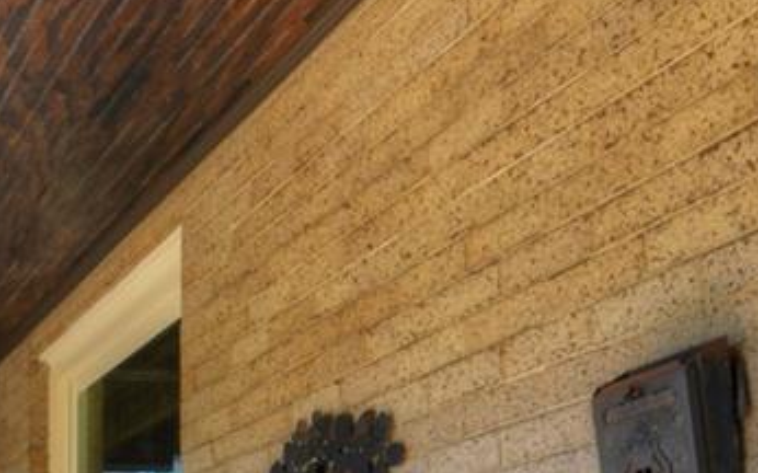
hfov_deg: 27.2
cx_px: -166
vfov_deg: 17.8
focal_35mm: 66
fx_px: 1363
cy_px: 696
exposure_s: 1/320
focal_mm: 14
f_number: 8
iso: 400
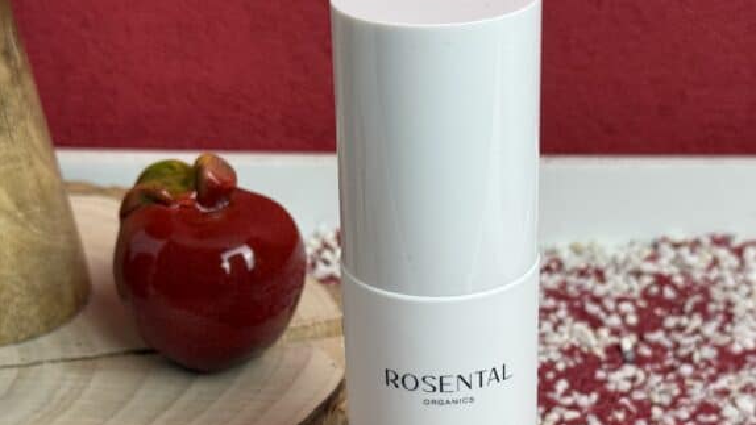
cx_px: 398
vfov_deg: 17.1
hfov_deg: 30.1
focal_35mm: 70
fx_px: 1403
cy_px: 326
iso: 50
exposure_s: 1/100
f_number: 1.78
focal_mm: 6.76
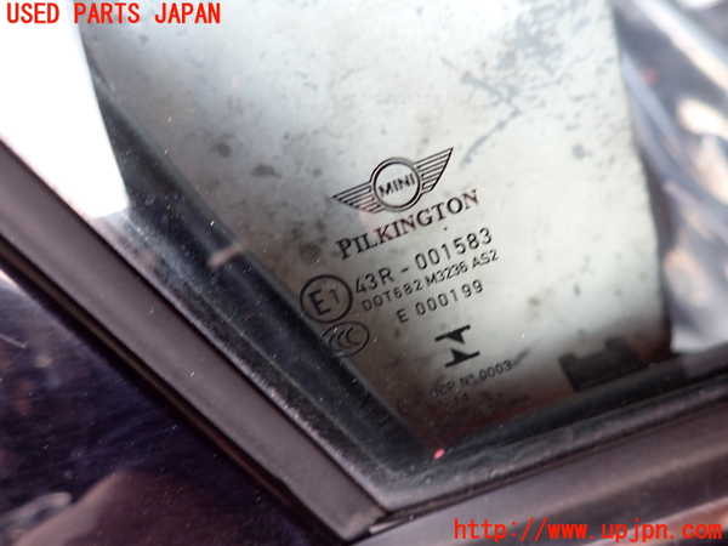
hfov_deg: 69.4
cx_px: 364
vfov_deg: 54.9
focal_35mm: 25
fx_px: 526
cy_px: 273
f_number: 2
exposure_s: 1/40
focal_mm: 4.5
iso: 200
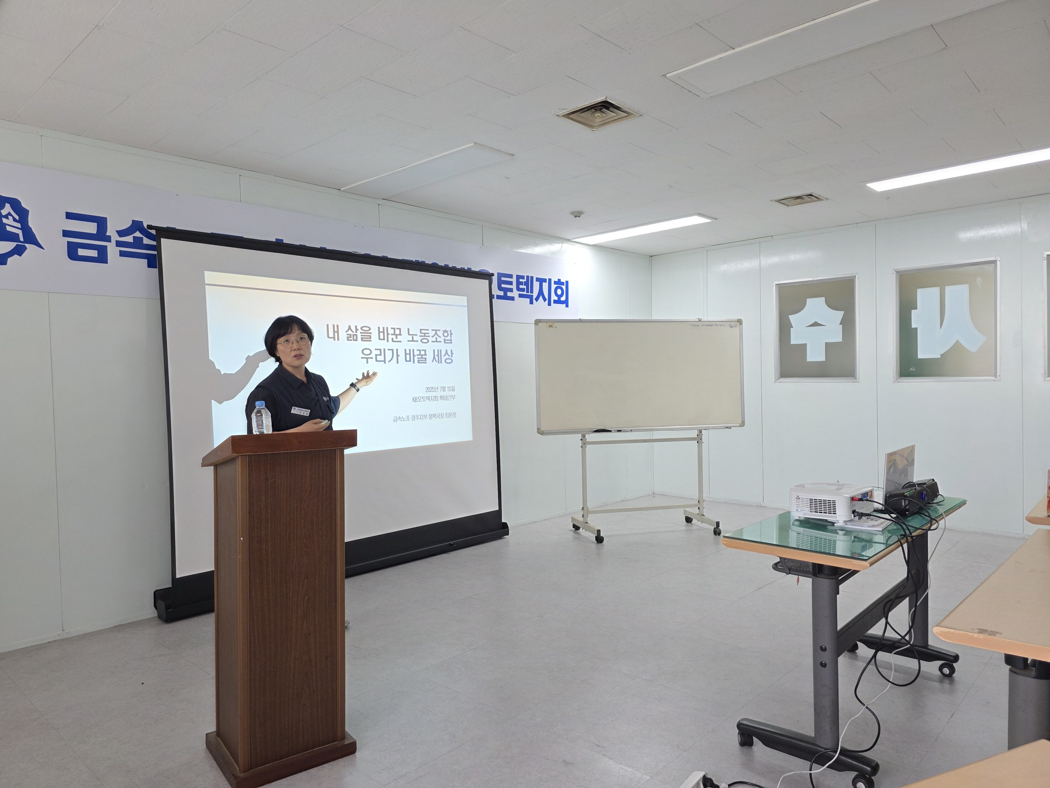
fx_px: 698
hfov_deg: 73.9
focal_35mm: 23
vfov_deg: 58.9
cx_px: 525
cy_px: 394
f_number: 1.7
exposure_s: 1/120
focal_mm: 6.3
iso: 100
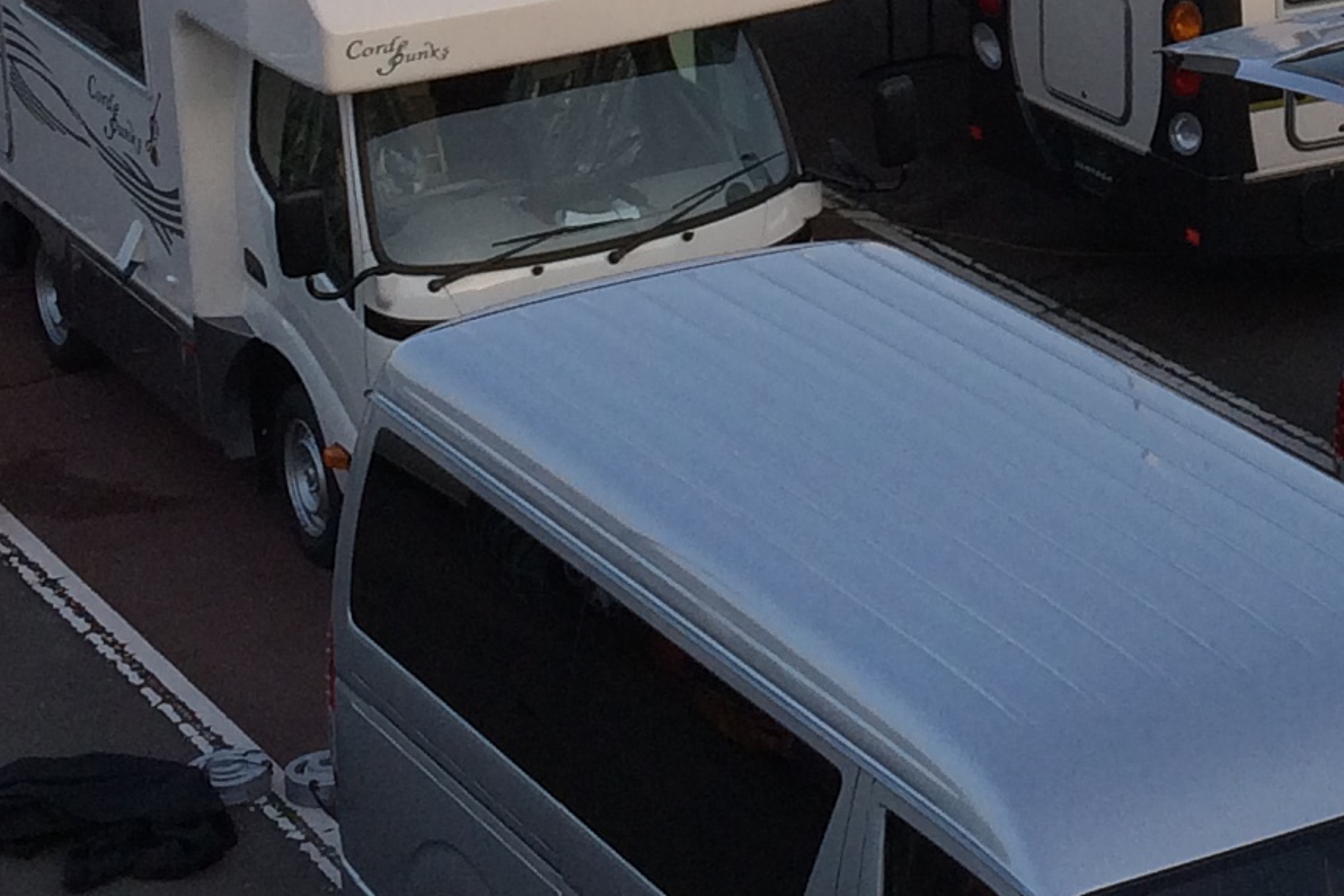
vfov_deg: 11.6
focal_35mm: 115
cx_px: 1335
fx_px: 4294
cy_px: -293
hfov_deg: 17.4
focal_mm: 4.15
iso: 32
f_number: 2.2
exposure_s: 1/540
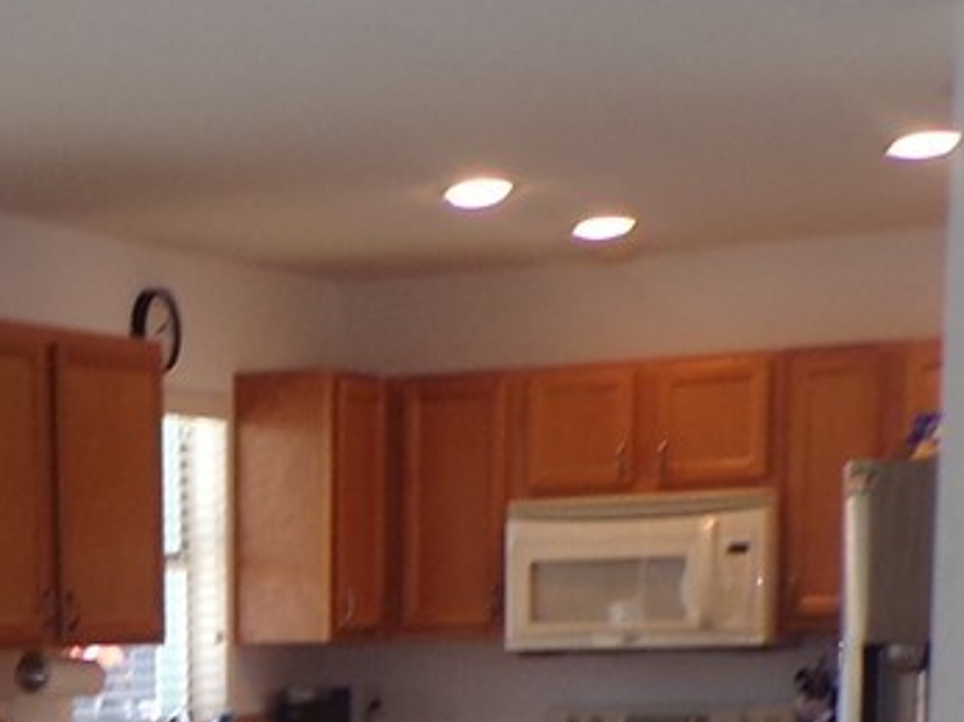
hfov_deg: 17.2
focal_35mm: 111
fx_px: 3089
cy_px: 1232
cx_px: -53
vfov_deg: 12.4
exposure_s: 1/70
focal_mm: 4.3
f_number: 3
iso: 100
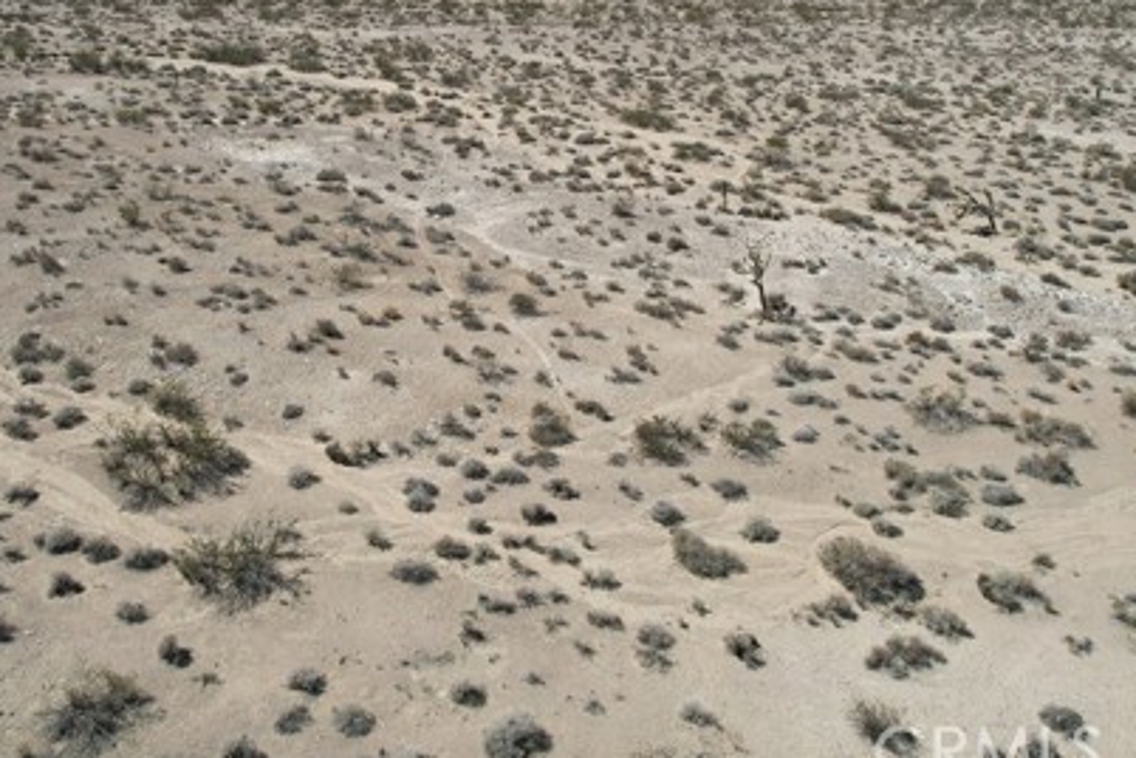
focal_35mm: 35
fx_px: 1104
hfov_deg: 54.2
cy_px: 188
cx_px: 478
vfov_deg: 36.9
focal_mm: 8.38
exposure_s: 1/2500
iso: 100
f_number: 2.8
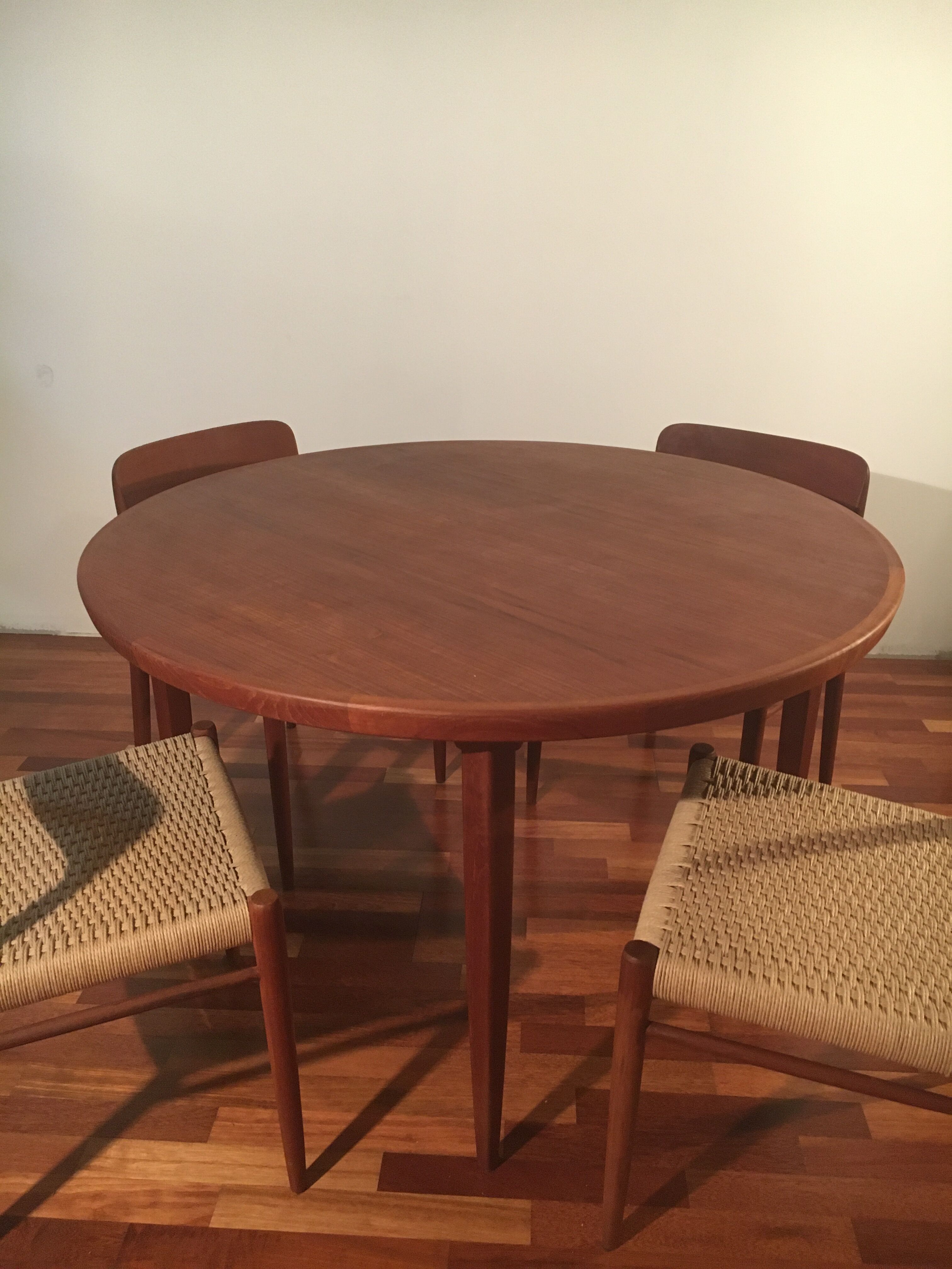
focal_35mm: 29
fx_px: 1063
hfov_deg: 48.2
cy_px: 634
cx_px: 476
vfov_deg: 61.7
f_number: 2.2
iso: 200
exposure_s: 1/25
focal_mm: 4.15
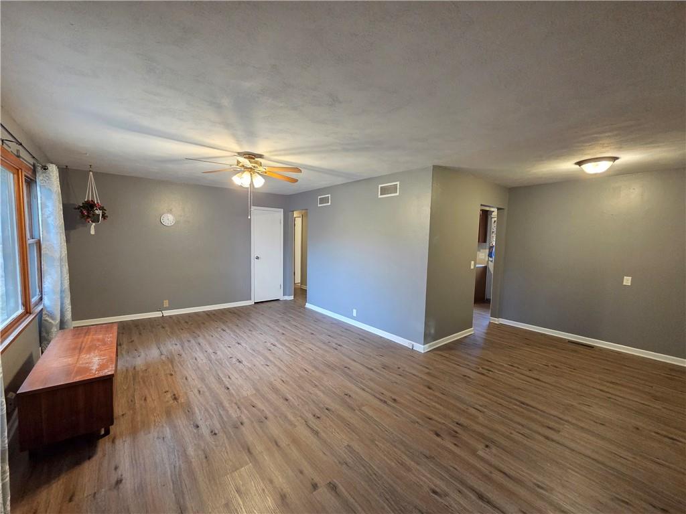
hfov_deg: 106.2
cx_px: 343
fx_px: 258
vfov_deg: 89.9
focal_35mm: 13
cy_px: 257
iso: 640
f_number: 2.2
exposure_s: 1/60
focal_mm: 2.2
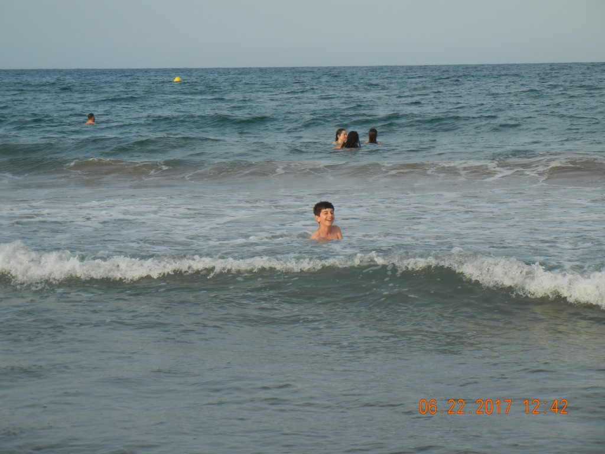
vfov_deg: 11.1
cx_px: 302
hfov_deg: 14.8
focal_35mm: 133
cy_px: 227
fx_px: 2325
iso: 160
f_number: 4.6
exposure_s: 1/660
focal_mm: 24
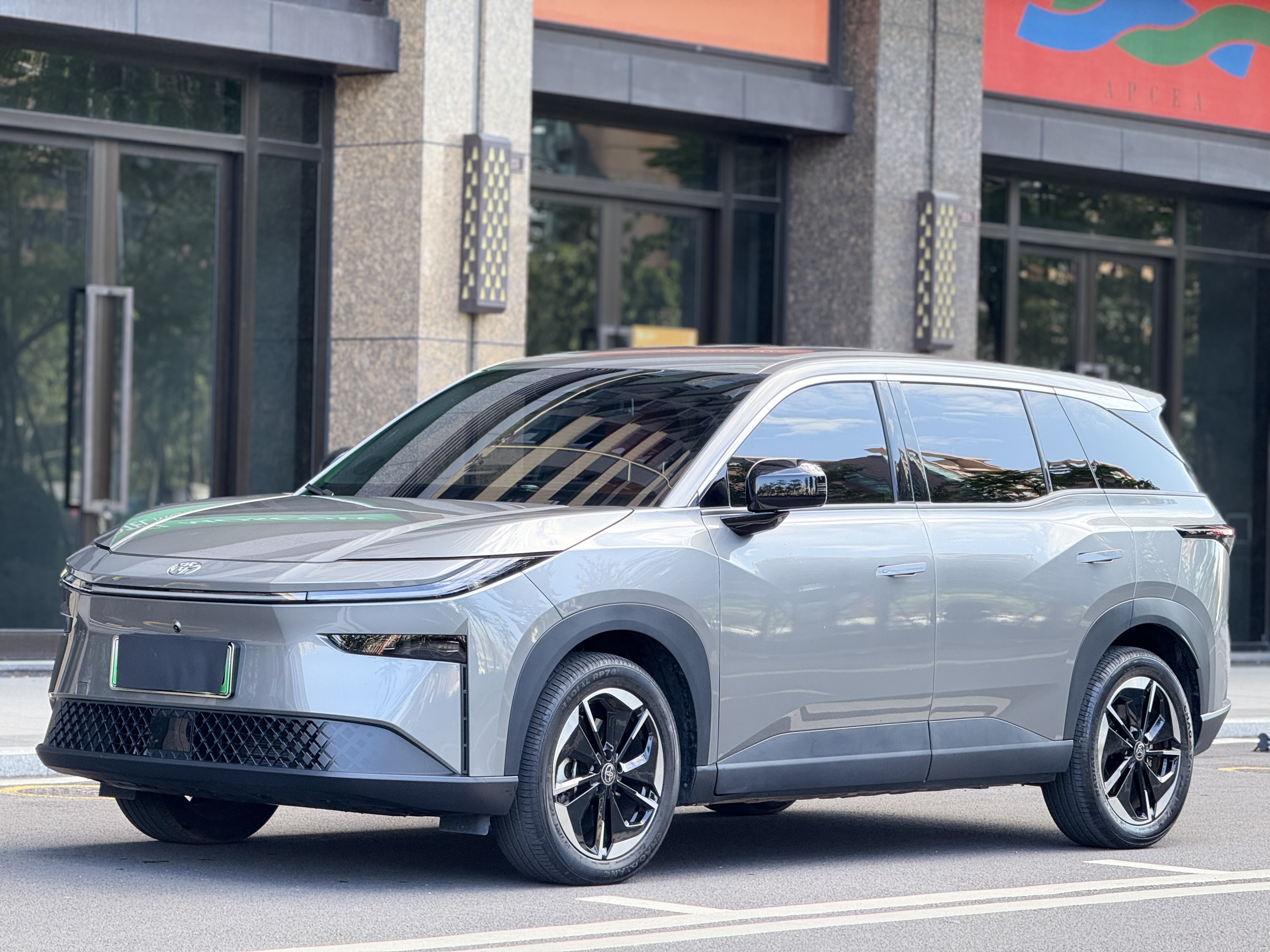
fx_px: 4403
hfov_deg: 16.4
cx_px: 635
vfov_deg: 12.3
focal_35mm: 120
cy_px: 476
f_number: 2.8
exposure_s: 1/99
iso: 80
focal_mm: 15.66
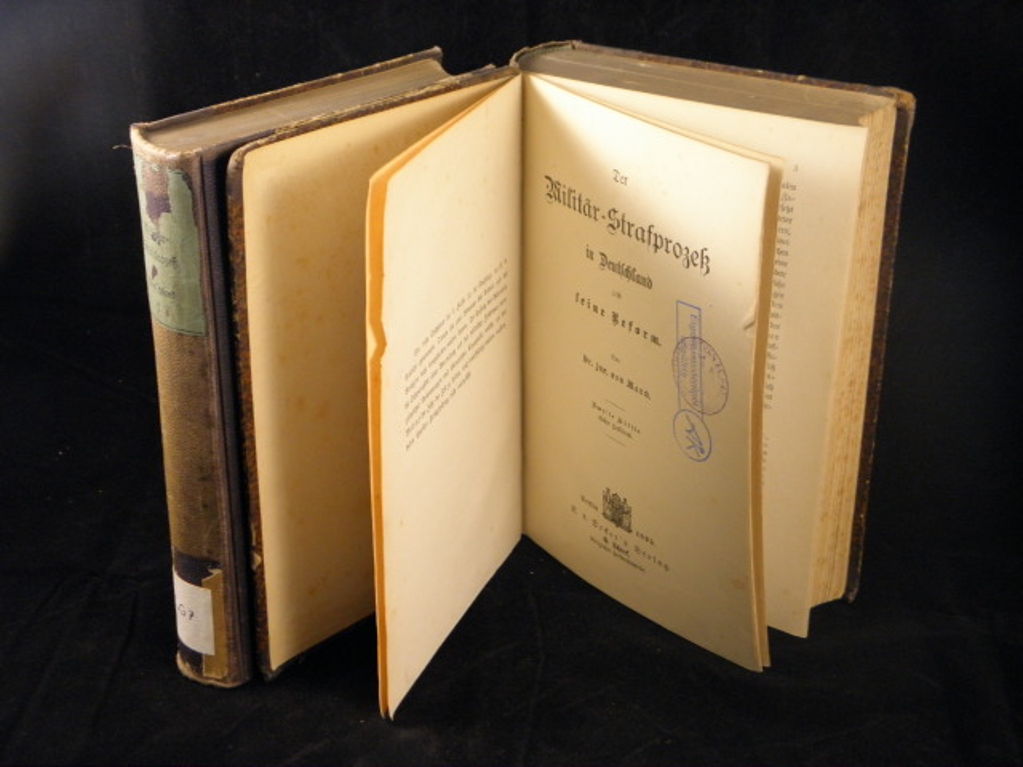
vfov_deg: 29.1
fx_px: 1478
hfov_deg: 38.2
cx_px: 512
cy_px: 384
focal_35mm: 50
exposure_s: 1/50
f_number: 4
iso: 250
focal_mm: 9.1
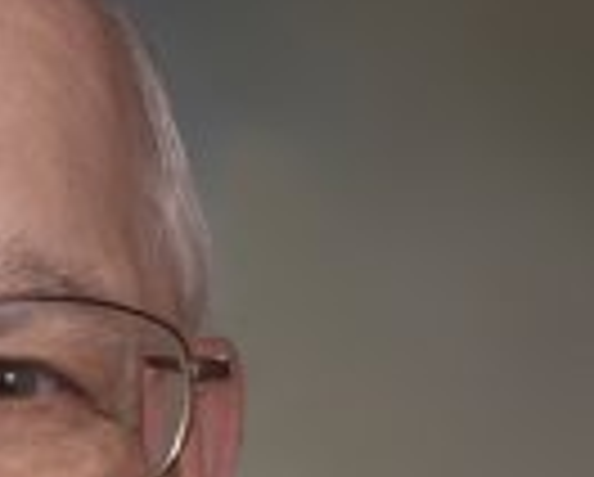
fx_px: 2993
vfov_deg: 9.1
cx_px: -256
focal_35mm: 170
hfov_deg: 11.0
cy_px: 482
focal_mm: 50
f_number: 2
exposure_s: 1/100
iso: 400
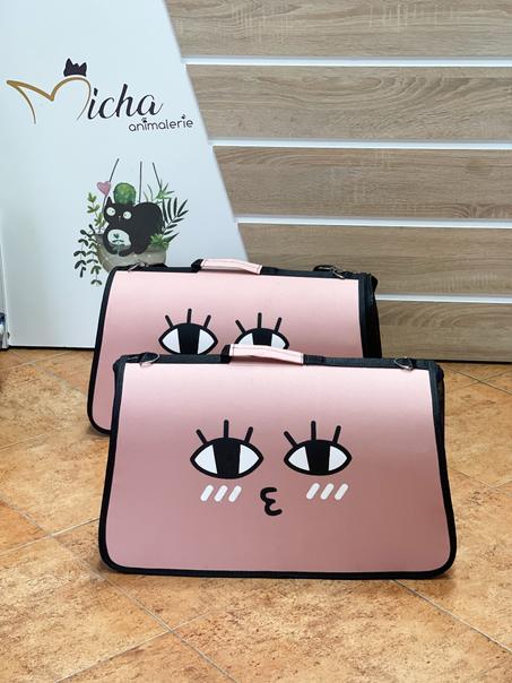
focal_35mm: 64
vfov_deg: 30.3
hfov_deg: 22.9
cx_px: 256
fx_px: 1262
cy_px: 342
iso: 200
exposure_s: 1/35
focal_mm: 7.5
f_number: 2.2
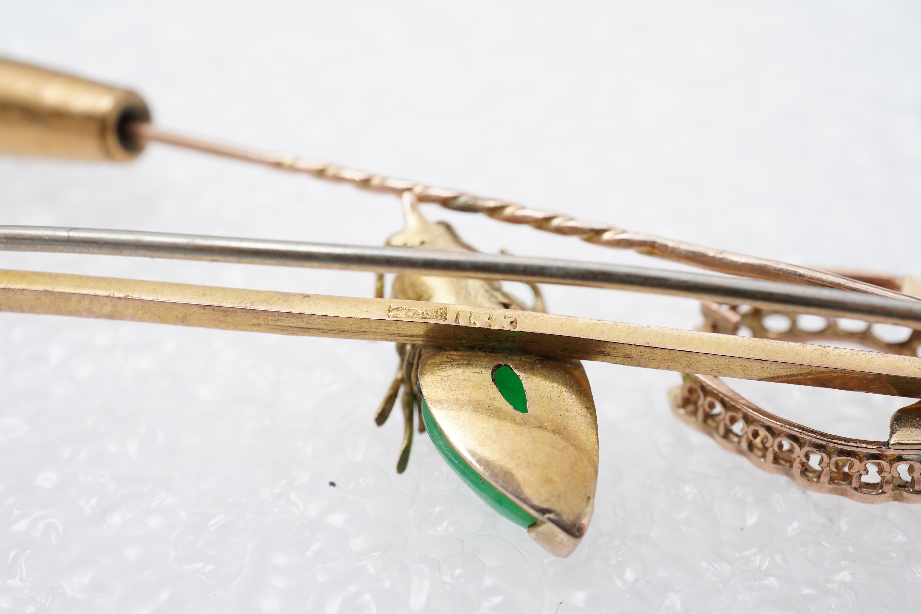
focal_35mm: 45
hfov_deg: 43.6
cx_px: 460
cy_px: 307
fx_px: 1151
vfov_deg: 29.9
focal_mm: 30
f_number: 18
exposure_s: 1/125
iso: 500
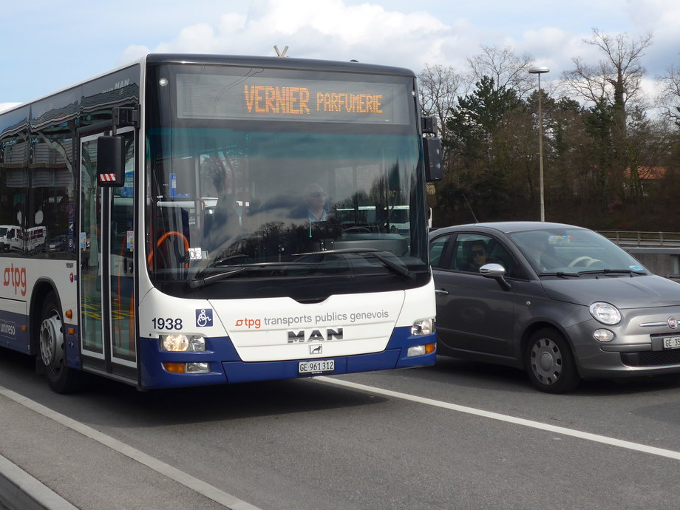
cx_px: 253
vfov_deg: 24.3
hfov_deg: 32.0
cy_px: 184
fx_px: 1179
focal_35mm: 60
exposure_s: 1/1300
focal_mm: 9.5
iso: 80
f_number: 3
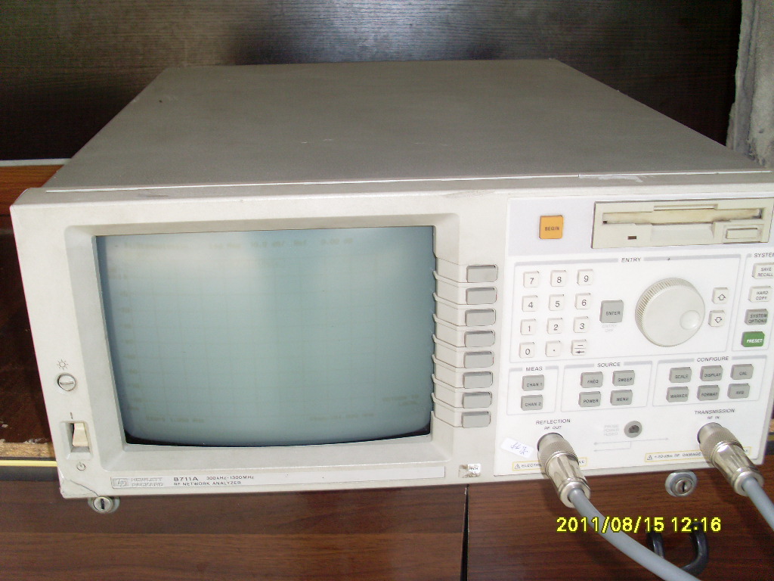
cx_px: 387
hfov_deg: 49.0
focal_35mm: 38
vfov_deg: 37.7
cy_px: 290
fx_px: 850
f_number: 3
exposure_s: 1/45
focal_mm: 6.3
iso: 100
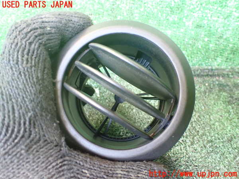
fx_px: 207
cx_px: 120
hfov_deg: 60.0
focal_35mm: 30
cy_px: 90
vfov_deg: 46.8
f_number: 2.3
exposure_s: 1/40
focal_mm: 5.4
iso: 800
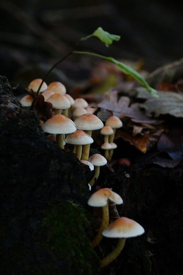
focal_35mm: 225
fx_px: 1718
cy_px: 138
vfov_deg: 9.2
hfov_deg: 6.1
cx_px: 92
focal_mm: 150
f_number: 5
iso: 3200
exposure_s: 1/500
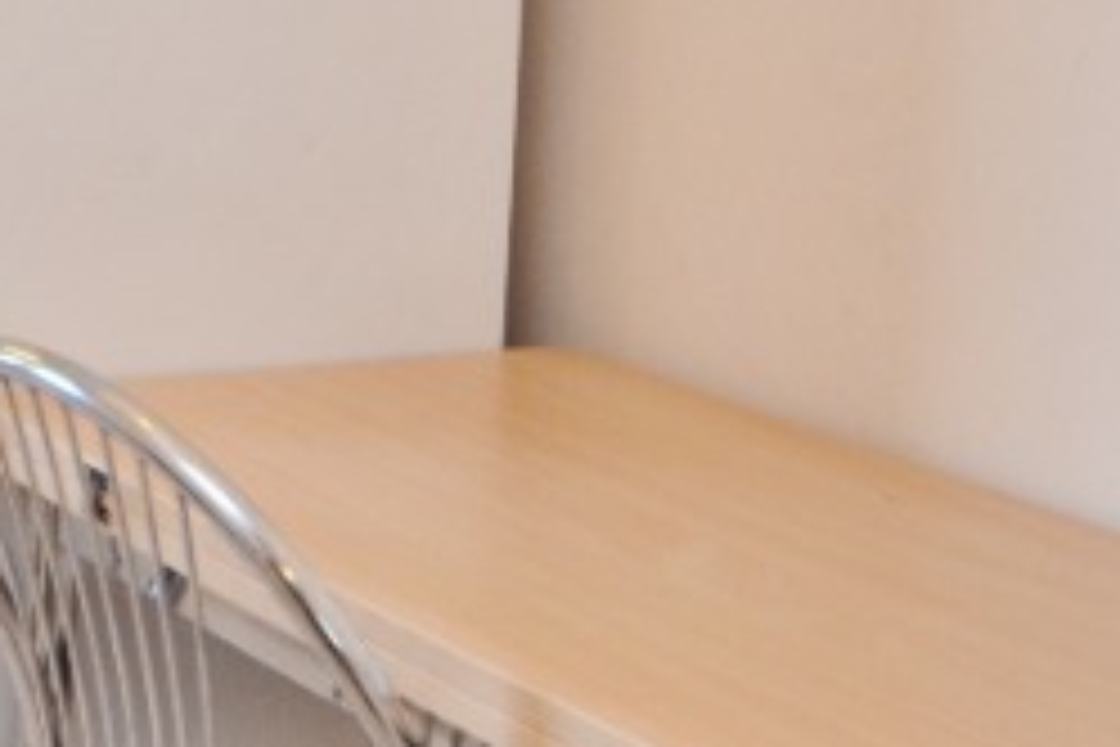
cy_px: -205
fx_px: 2302
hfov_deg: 21.6
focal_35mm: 74
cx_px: -675
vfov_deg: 17.4
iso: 400
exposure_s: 1/100
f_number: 5
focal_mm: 12
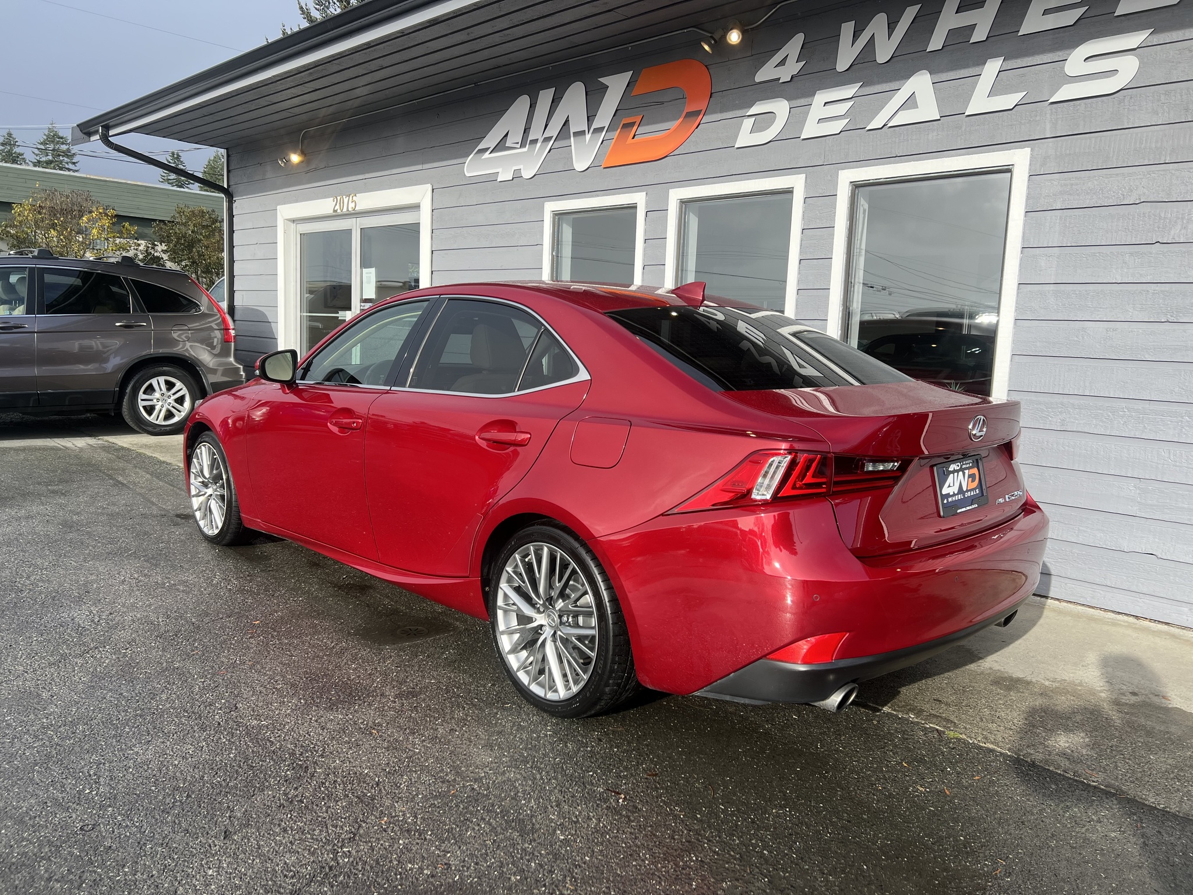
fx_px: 896
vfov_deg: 53.1
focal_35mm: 26
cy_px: 448
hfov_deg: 67.3
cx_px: 596
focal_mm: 5.7
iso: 50
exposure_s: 1/1972
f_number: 1.5
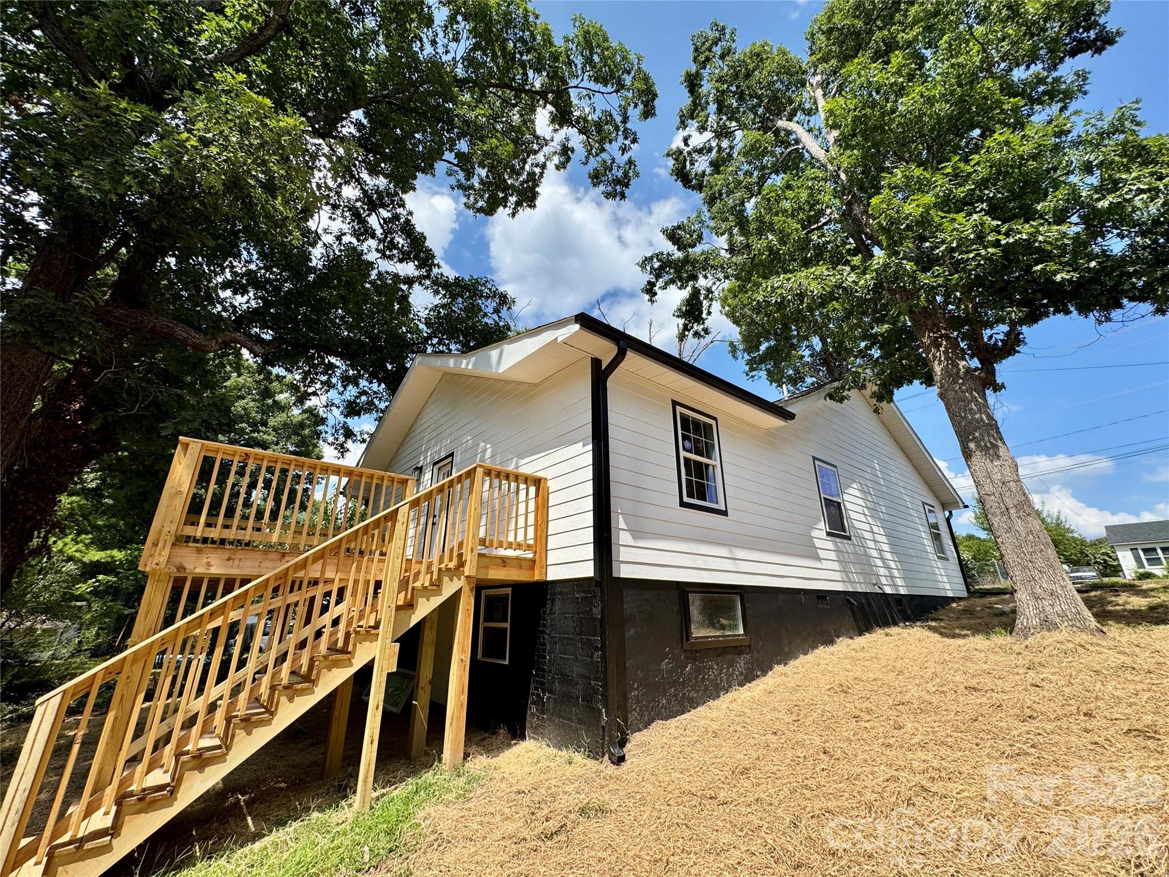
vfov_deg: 85.7
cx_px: 584
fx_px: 473
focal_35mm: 14
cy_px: 438
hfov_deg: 102.1
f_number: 2.2
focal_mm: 2.22
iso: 40
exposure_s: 1/1477
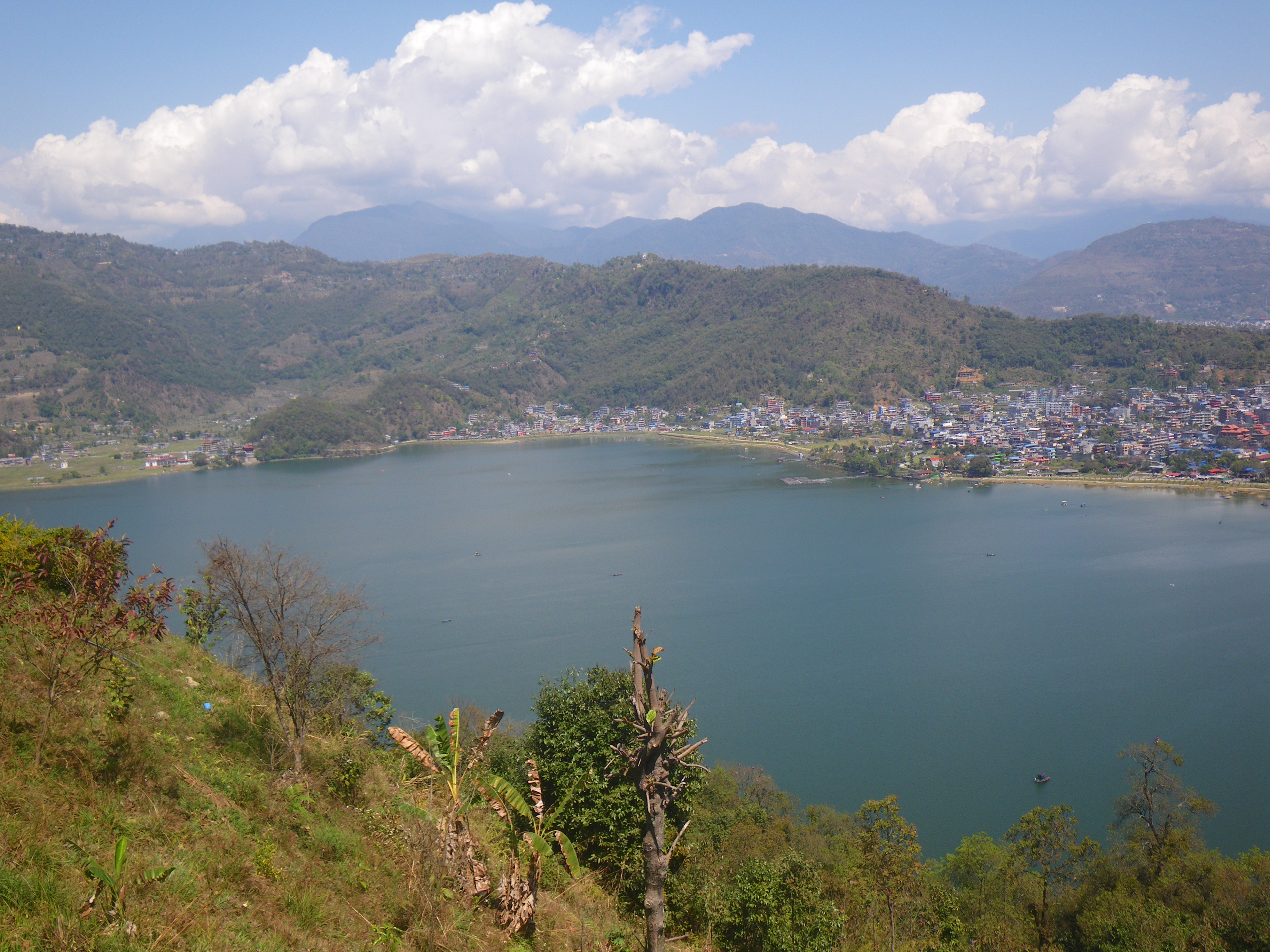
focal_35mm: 34
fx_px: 1247
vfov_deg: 41.8
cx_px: 635
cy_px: 476
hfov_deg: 54.0
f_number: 4.6
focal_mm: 6.1
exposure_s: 1/250
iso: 50
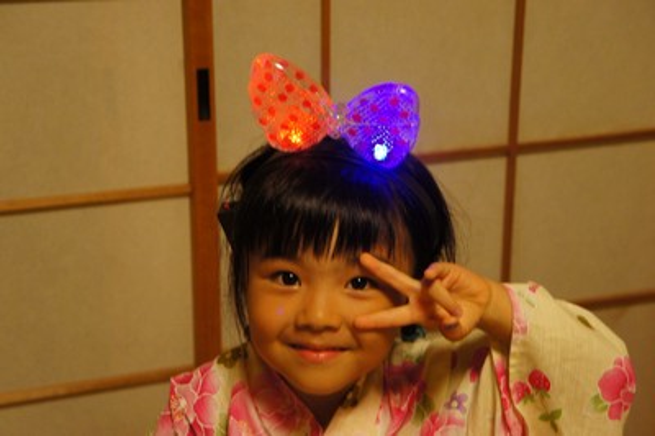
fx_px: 1363
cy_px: 218
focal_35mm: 75
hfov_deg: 27.0
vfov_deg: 18.2
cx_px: 328
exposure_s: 1/80
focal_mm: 50
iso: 1600
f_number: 5
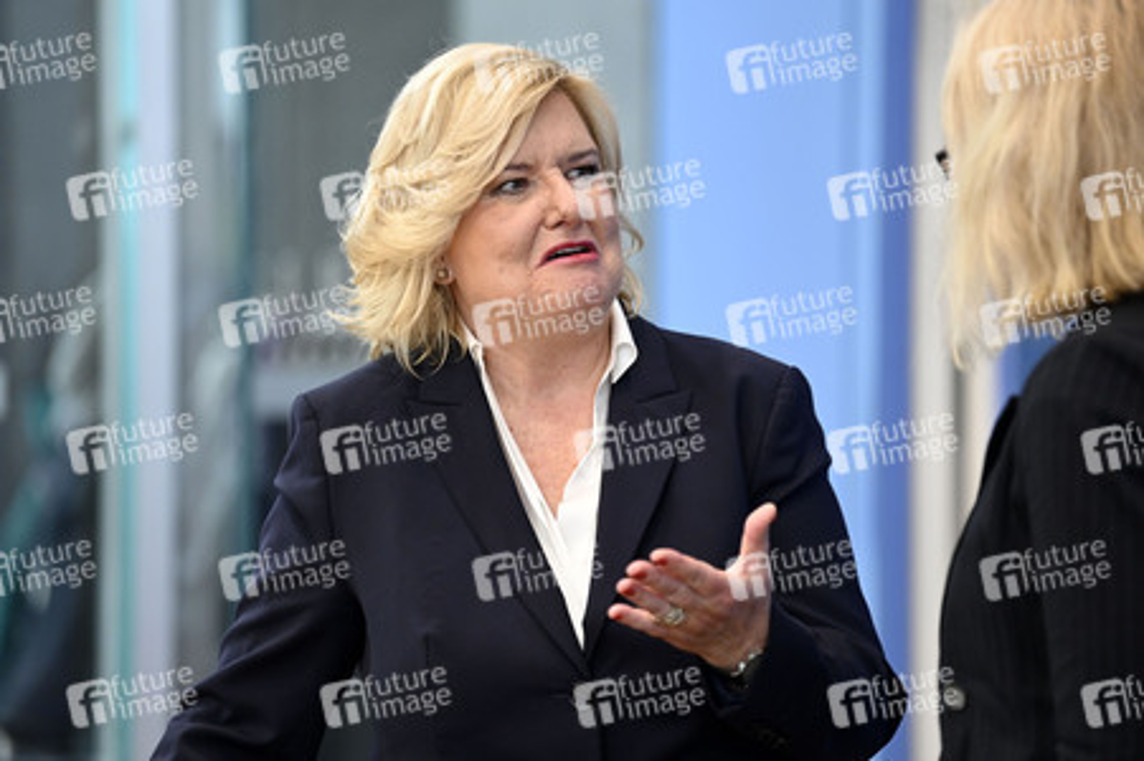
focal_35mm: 200
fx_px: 6351
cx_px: 572
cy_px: 380
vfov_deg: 6.9
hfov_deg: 10.3
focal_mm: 200
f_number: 2.8
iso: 2000
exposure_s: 1/800
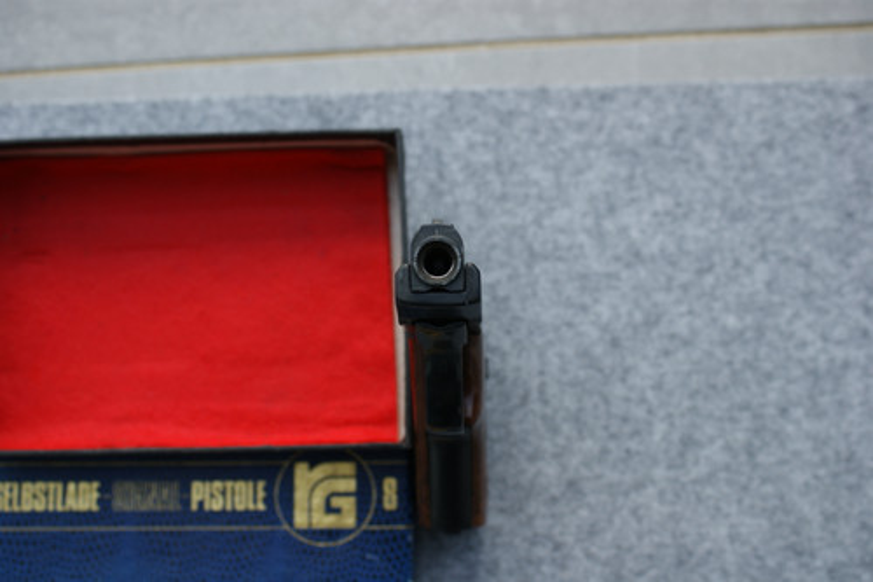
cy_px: 291
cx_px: 436
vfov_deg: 29.8
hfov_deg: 43.6
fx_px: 1091
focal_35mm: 45
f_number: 5
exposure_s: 1/50
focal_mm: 30
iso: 100
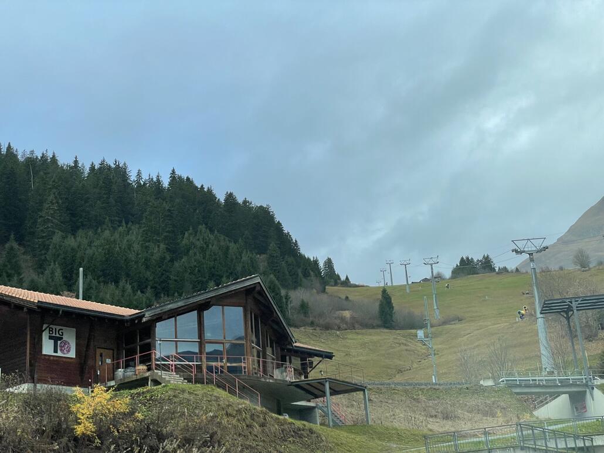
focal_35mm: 52
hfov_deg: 36.8
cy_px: 226
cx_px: 302
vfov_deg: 28.0
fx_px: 908
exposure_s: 1/558
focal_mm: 6
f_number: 2
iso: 25
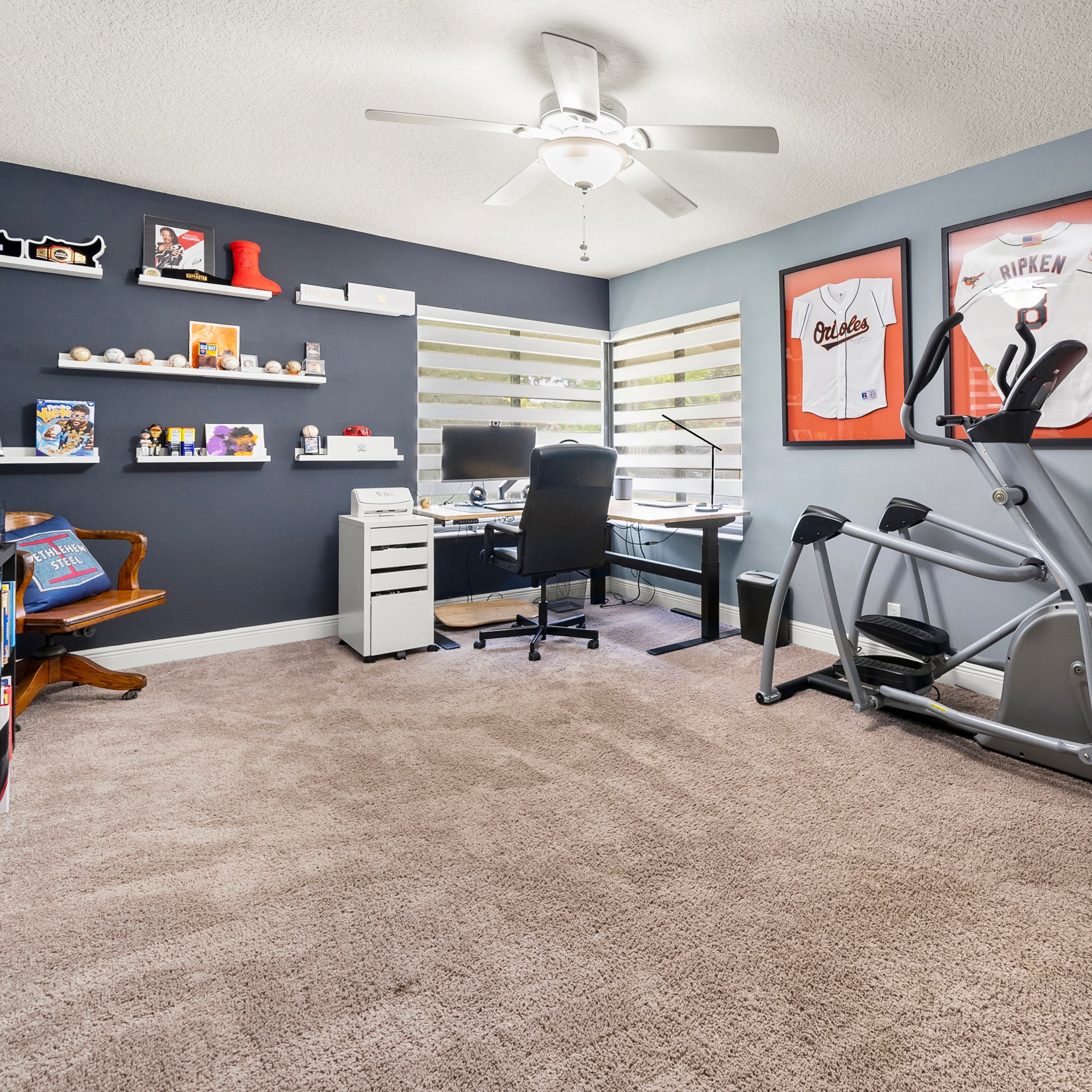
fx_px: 607
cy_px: 560
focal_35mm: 17
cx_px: 705
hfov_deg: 81.8
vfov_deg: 84.0
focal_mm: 12
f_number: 8
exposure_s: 1/1.67
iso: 400
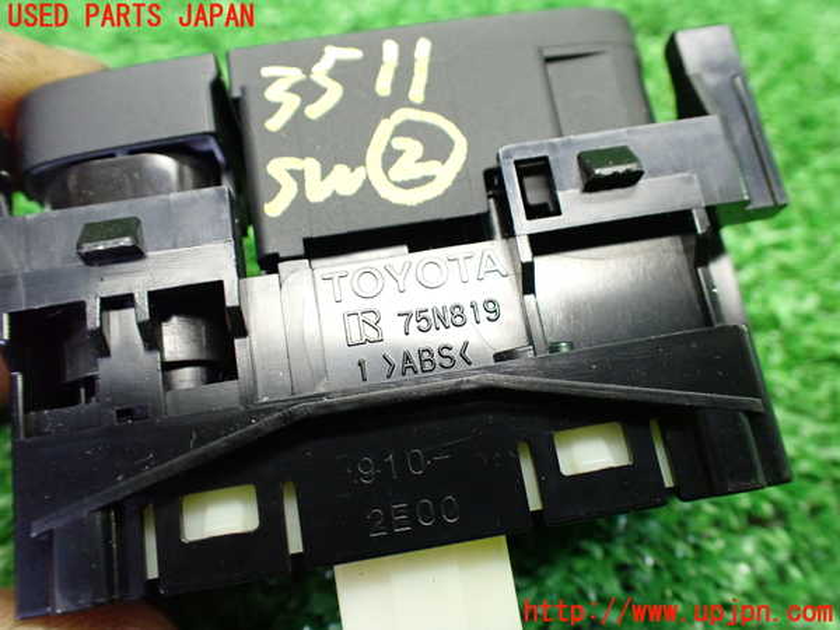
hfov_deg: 60.0
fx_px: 728
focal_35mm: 30
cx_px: 420
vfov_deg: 46.8
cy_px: 315
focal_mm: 5.4
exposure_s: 1/80
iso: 800
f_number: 2.3
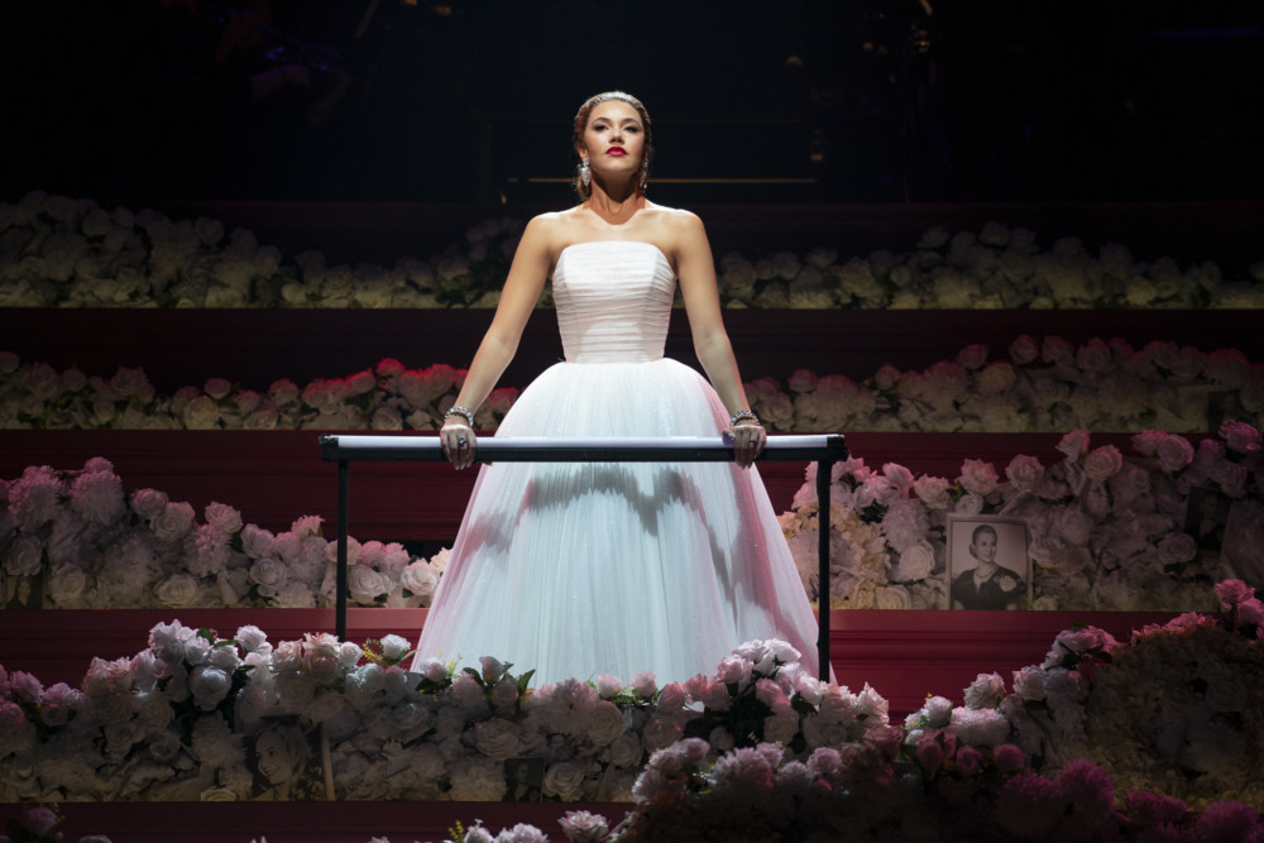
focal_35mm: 159
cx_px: 632
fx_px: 5583
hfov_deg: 12.9
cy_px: 422
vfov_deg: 8.6
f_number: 4
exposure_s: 1/320
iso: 400
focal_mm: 159
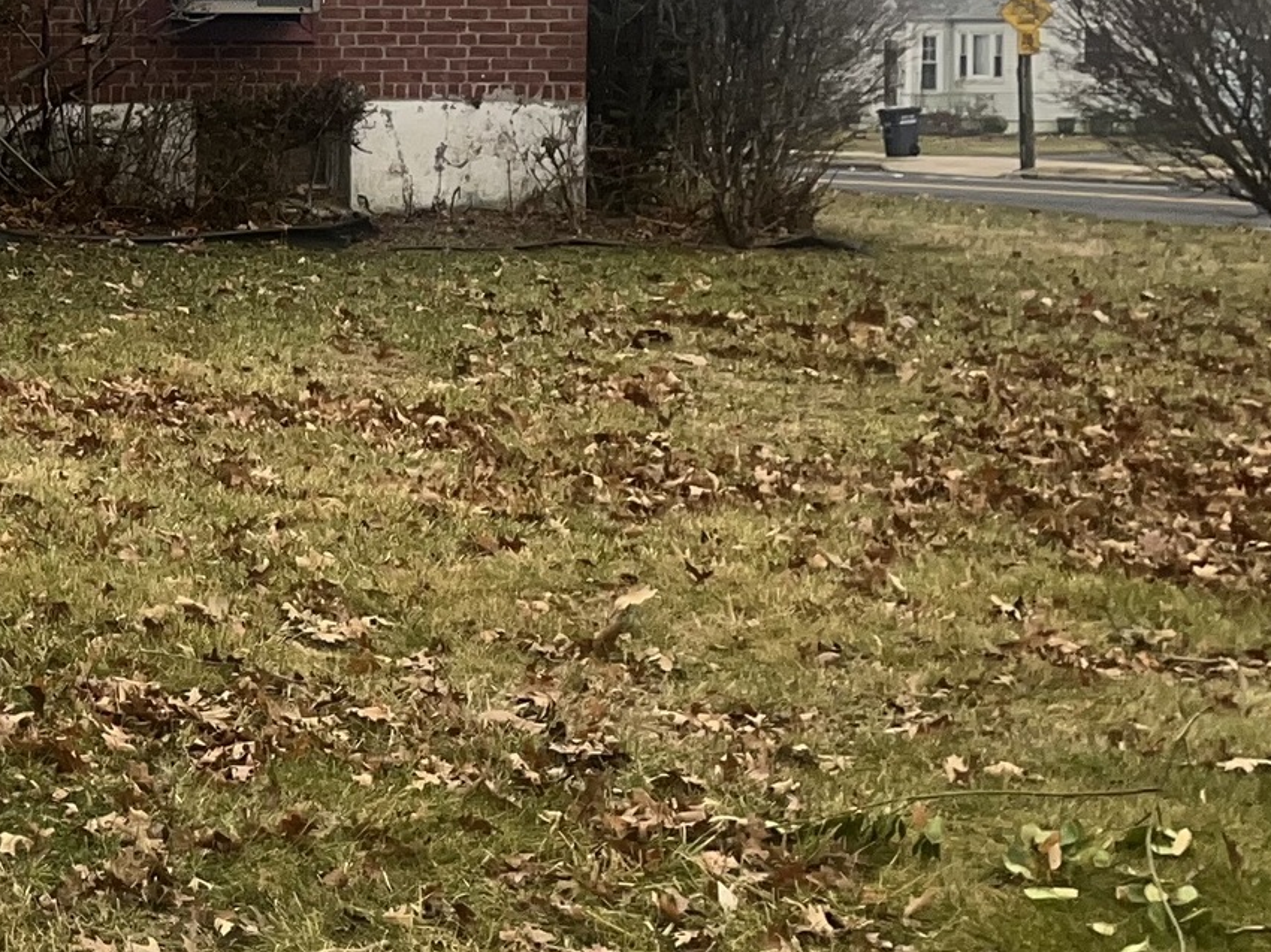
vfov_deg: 15.6
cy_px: 166
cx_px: -576
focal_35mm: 94
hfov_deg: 18.7
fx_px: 3450
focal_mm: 5.1
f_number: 1.6
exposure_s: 1/688
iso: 50
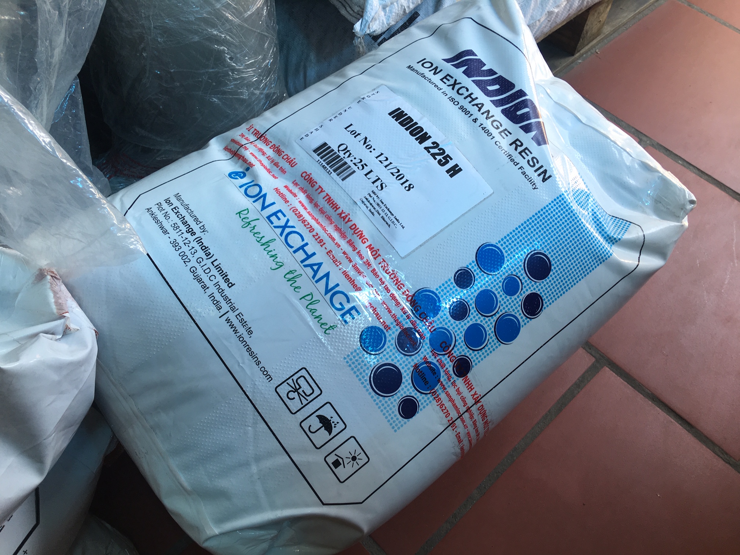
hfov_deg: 61.7
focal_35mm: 29
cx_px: 370
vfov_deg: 48.2
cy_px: 278
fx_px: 620
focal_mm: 4.15
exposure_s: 1/50
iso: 25
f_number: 2.2
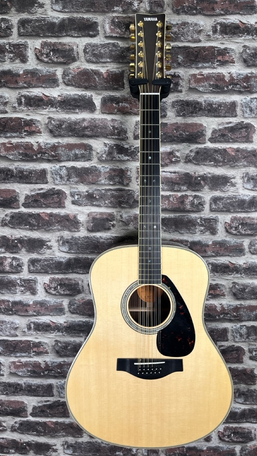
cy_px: 229
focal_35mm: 29
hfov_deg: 40.0
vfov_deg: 66.1
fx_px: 351
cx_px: 154
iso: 80
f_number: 1.6
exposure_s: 1/121
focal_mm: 5.1
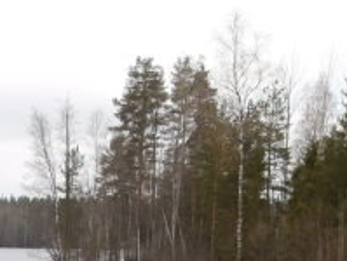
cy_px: 360
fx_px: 773
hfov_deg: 23.7
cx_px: -33
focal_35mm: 77
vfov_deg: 17.7
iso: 100
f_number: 7.9
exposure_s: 1/100
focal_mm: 4.2
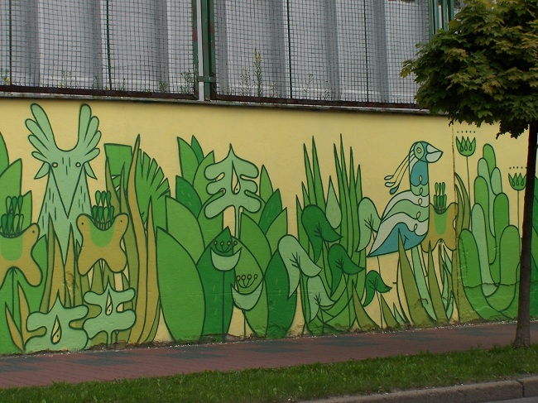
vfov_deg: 18.0
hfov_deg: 23.8
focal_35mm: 82
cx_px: 269
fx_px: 1274
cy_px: 202
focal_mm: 13.7
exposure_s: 1/500
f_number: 4.5
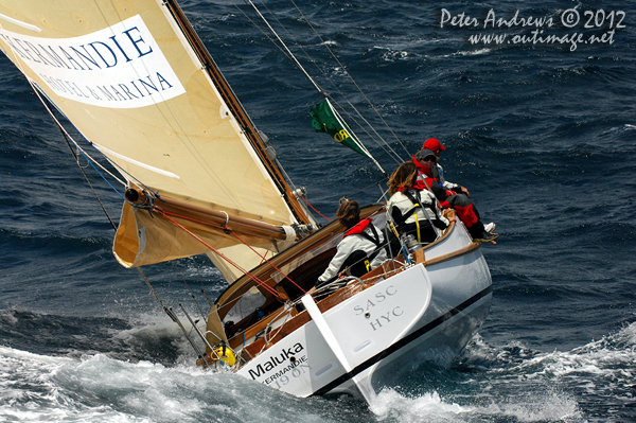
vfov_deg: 8.7
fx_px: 2780
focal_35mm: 158
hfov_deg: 13.1
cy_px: 212
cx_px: 318
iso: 400
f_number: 9
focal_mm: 105
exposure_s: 1/1000
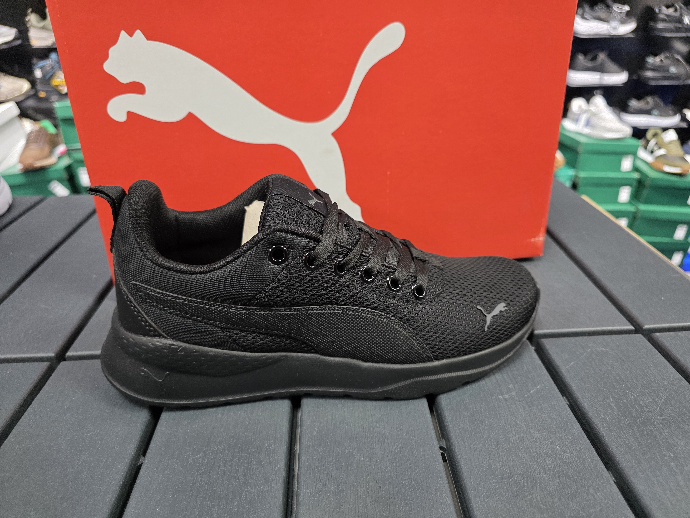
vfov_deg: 58.9
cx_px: 345
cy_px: 259
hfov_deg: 73.9
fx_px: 458
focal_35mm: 23
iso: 250
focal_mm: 6.3
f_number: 1.7
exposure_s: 1/100
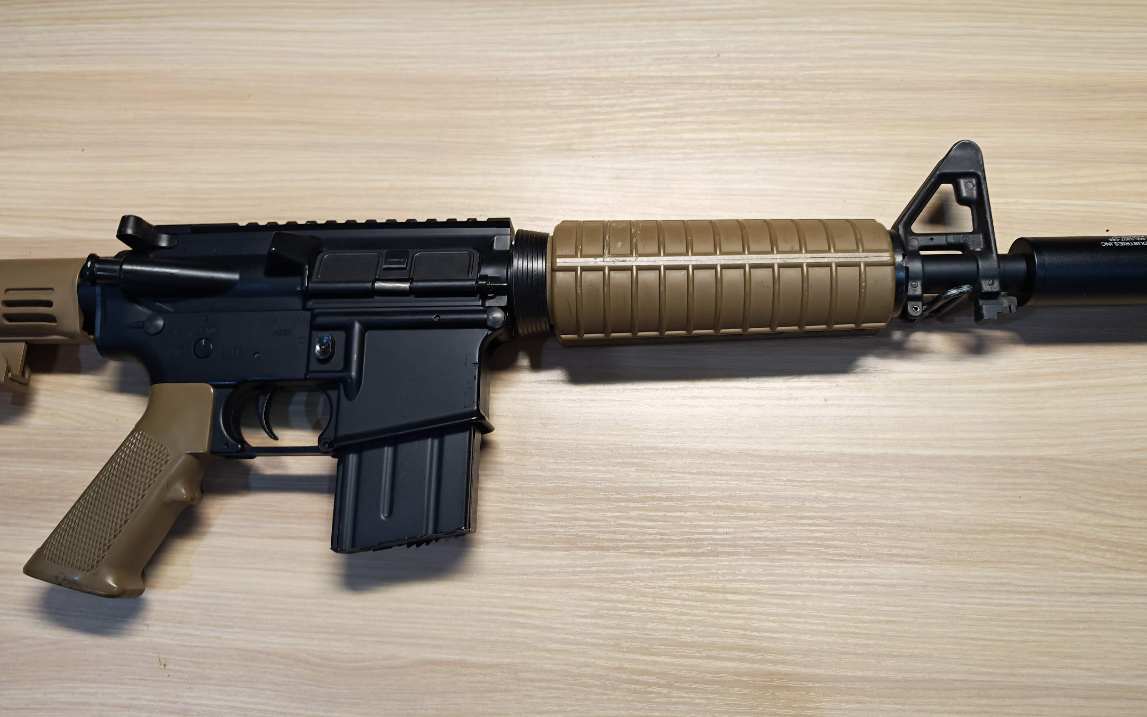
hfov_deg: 70.4
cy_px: 351
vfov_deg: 47.6
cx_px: 584
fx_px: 813
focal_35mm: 26
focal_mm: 6.83
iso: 160
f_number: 2
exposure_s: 1/100
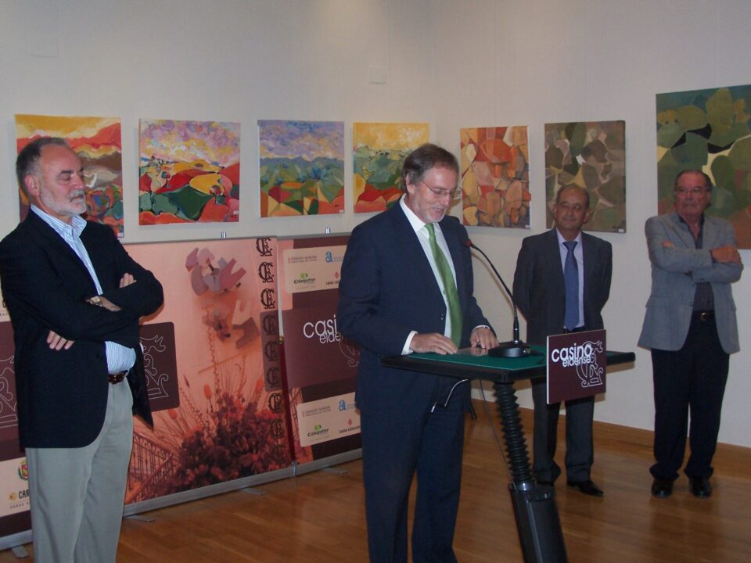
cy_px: 282
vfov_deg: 30.3
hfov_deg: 39.7
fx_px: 1041
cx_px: 376
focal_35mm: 48
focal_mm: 8
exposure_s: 1/60
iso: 140
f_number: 3
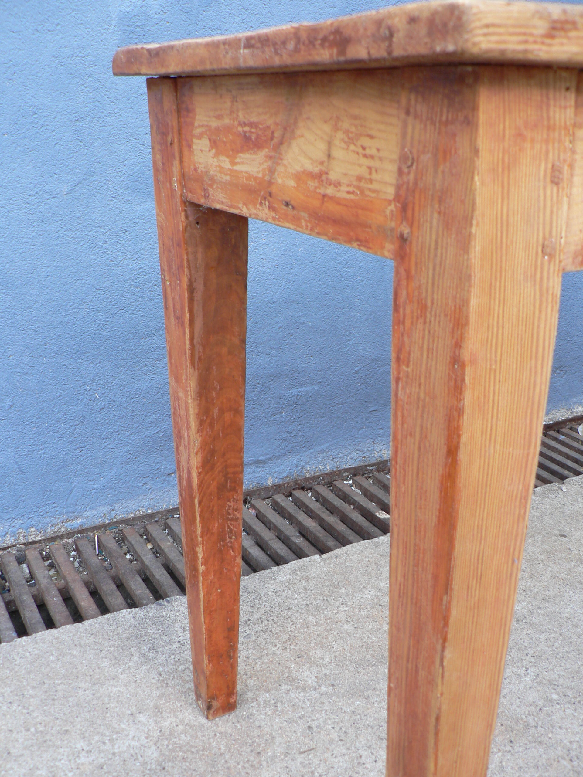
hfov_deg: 39.7
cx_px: 292
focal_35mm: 36
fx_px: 808
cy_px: 388
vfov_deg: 51.4
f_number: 2.8
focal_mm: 6
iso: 80
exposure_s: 1/30
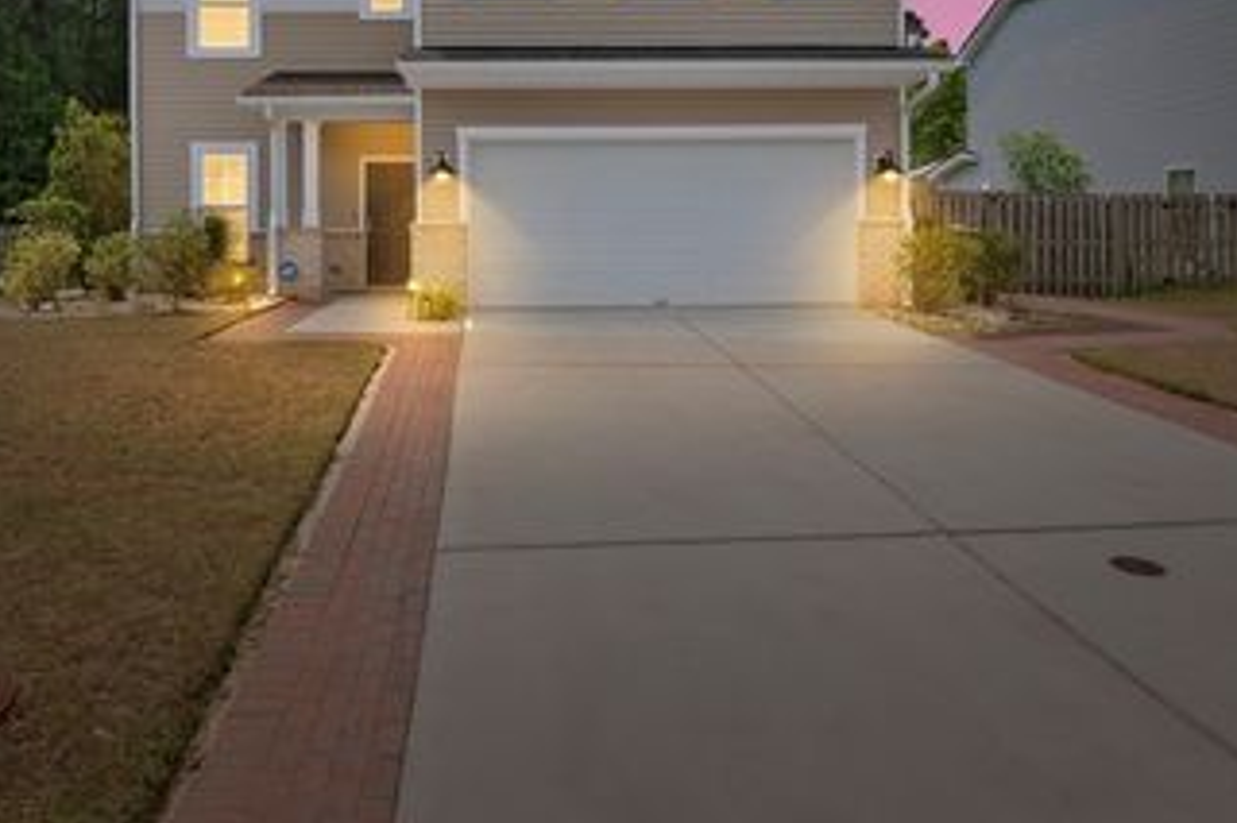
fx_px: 885
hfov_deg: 69.4
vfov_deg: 48.5
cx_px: 522
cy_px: 234
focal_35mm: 26
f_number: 7.1
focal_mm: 11
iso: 250
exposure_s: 1/640
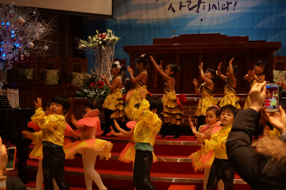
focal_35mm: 52
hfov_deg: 37.9
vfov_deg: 25.7
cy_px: 95
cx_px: 143
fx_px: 416
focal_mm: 35
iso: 1000
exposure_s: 1/60
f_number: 5
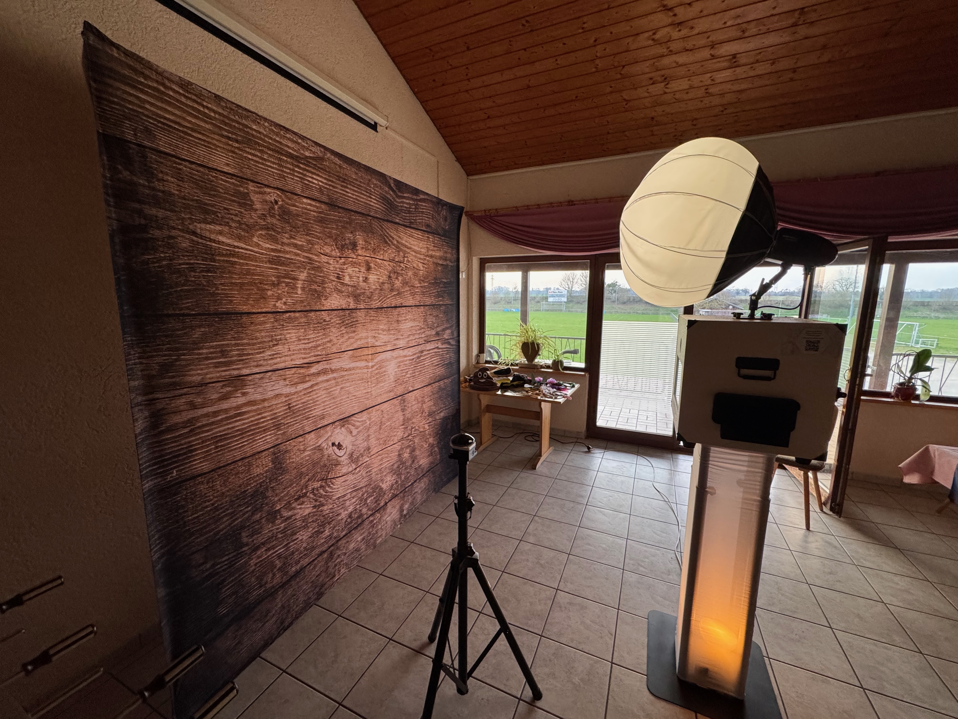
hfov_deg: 102.1
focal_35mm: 14
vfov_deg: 85.7
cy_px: 360
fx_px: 387
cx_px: 479
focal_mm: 2.22
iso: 320
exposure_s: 1/83
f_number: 2.2
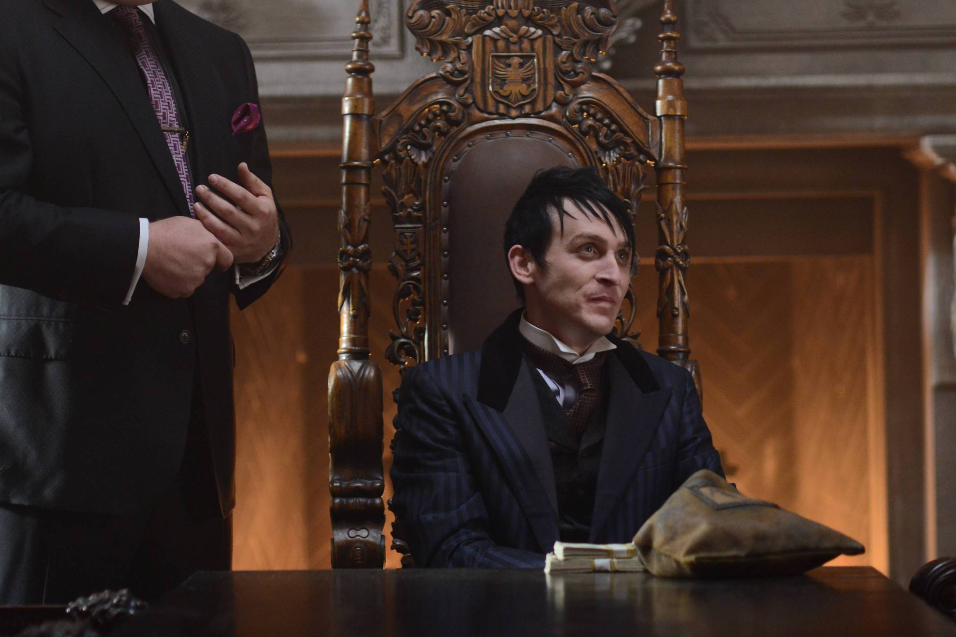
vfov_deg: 9.3
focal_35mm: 147
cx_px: 435
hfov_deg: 14.0
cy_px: 259
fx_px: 3903
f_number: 2.8
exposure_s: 1/125
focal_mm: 105
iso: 2000
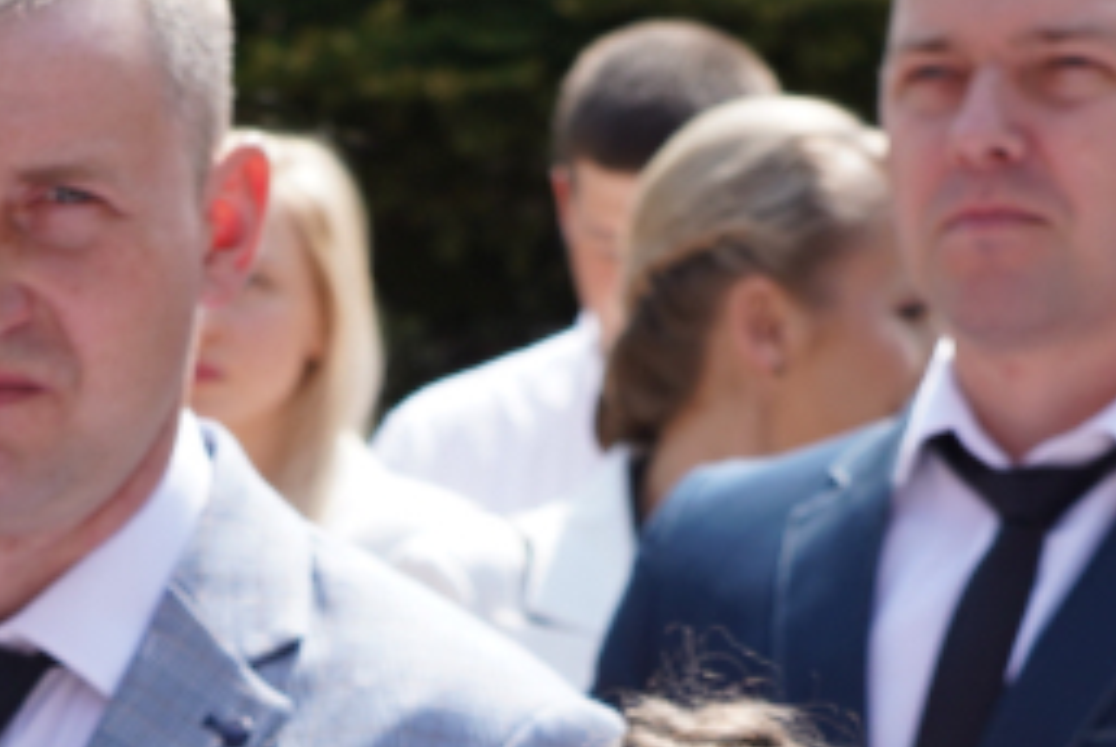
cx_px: 213
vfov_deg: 6.6
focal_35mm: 202
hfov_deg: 10.1
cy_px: 1383
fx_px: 6269
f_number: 5.6
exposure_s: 1/200
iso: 100
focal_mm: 40
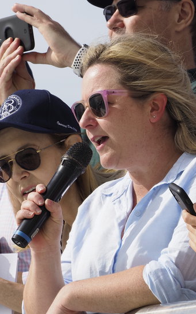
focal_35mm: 414
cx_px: 103
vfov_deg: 5.1
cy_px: 166
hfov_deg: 3.2
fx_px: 3541
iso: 200
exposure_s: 1/320
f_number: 10
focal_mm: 106
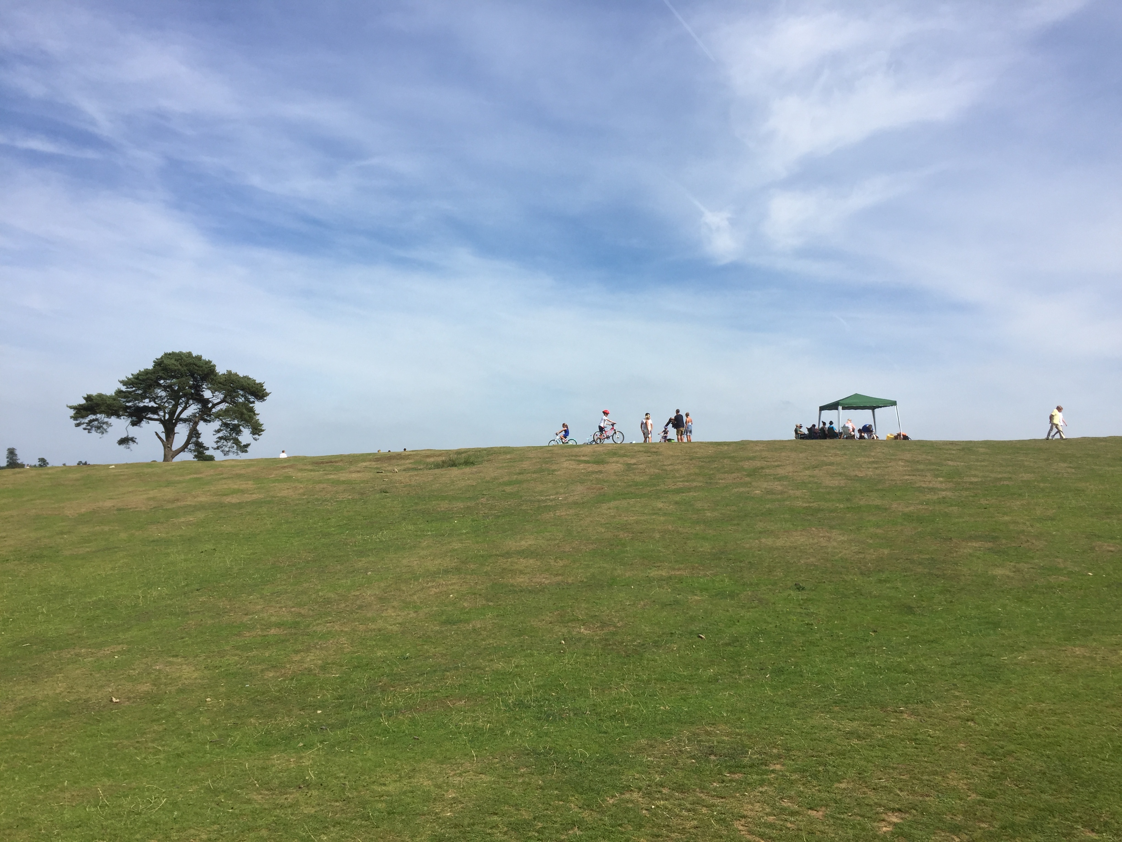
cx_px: 561
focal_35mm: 29
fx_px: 940
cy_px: 421
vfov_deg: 48.2
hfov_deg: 61.7
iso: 32
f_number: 2.2
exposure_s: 1/2639
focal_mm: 4.15
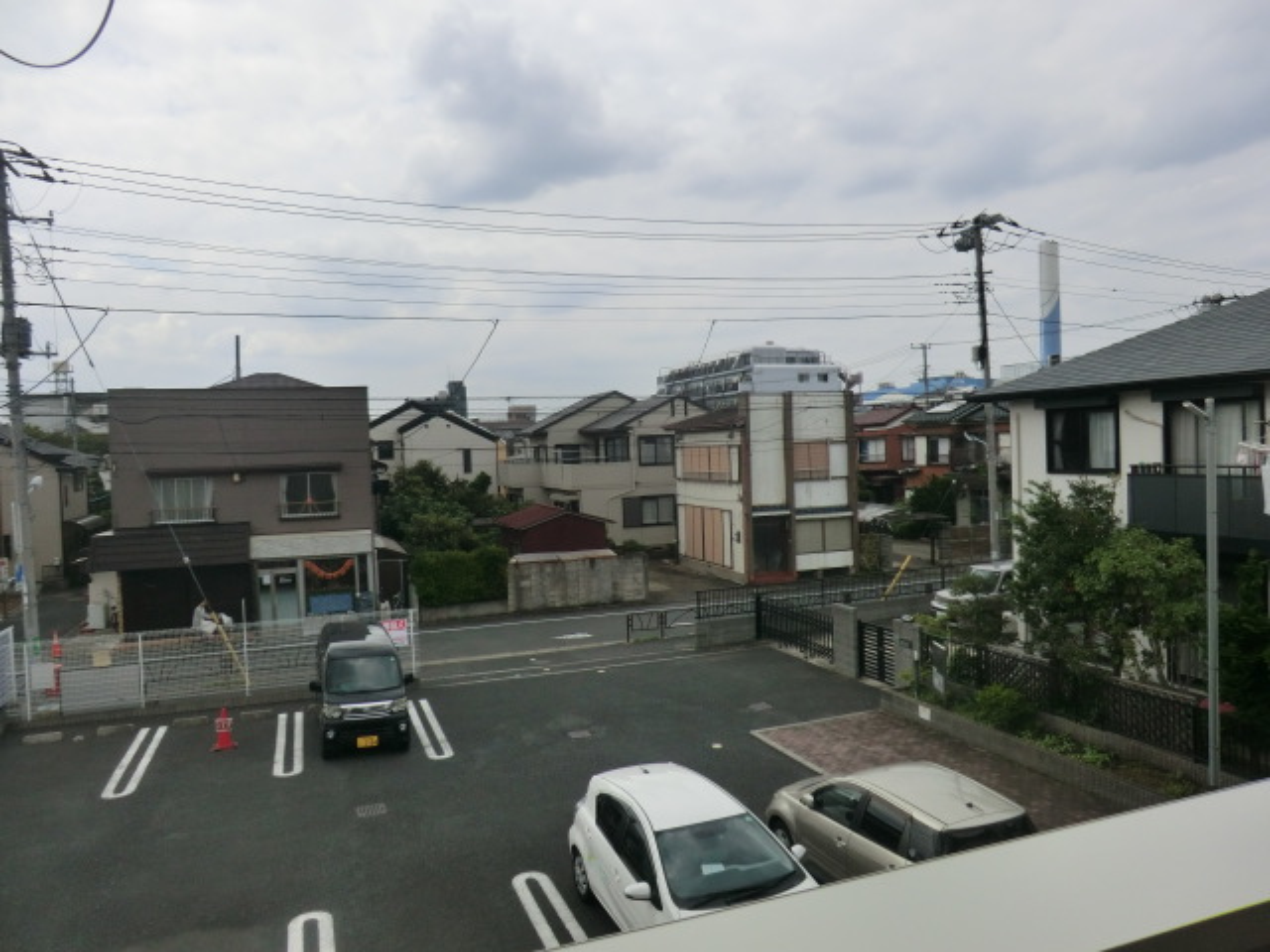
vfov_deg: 56.8
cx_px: 635
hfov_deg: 71.6
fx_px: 881
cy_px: 476
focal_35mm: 24
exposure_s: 1/320
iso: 80
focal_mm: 4.3
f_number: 7.5
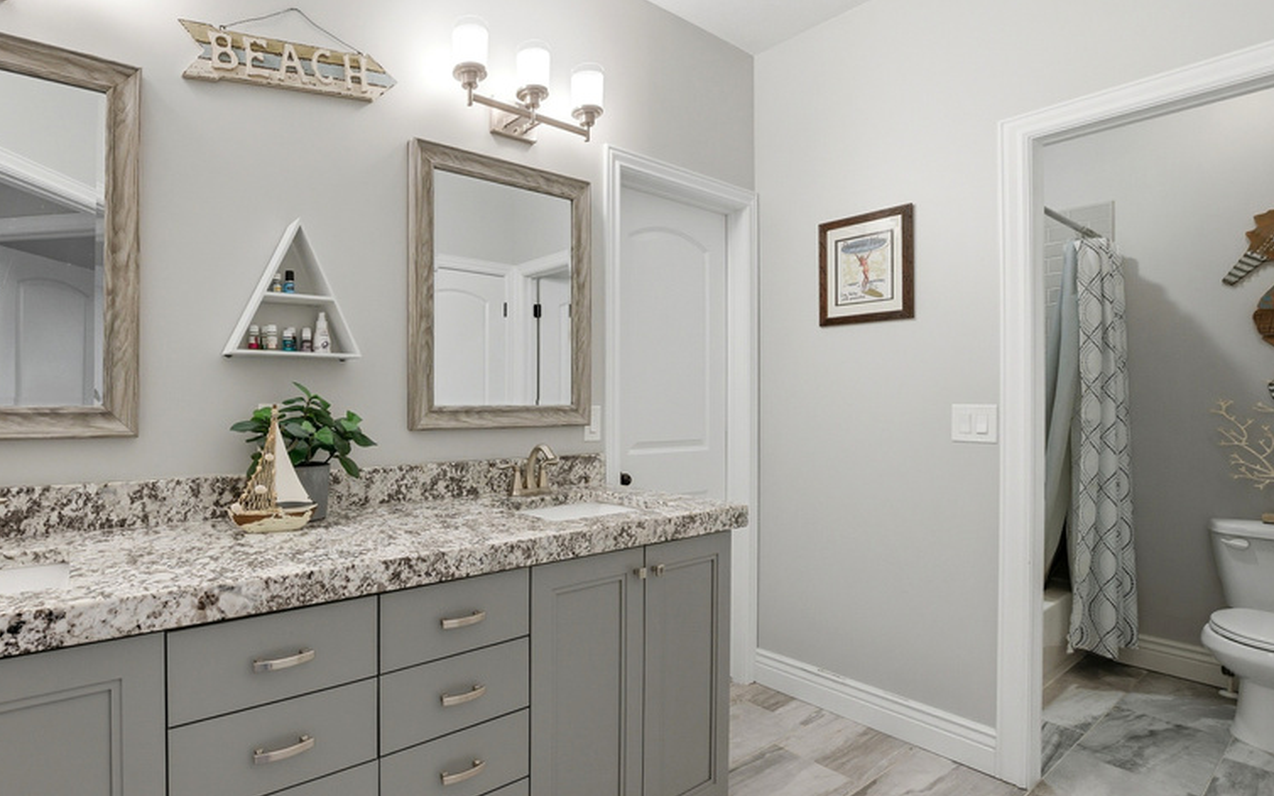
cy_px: 401
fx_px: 625
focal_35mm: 18
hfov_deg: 88.9
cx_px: 463
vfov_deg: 65.0
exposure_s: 1/800
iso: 1600
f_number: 6.3
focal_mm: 13
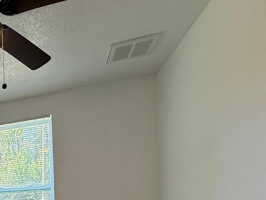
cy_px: 214
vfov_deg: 33.4
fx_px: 292
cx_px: -56
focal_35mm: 38
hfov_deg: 37.0
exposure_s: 1/120
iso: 125
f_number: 2.2
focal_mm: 2.22
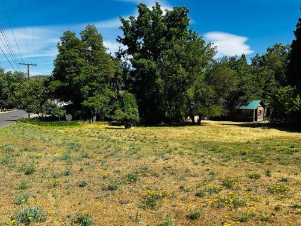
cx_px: 150
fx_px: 209
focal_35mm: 24
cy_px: 113
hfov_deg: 71.6
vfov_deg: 56.8
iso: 80
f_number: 1.78
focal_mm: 6.86
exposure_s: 1/4016
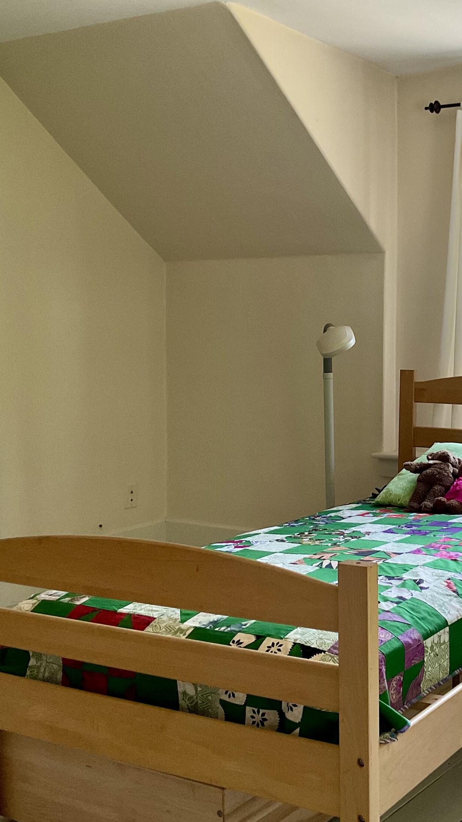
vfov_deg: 47.4
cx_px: 436
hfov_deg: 26.6
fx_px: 936
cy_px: 419
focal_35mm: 43
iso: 100
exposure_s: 1/60
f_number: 1.8
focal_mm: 3
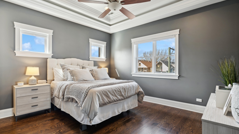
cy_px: 68
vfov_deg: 63.9
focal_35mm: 17
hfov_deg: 95.9
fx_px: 108
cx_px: 120
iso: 320
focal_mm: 16
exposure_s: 1/30
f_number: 8
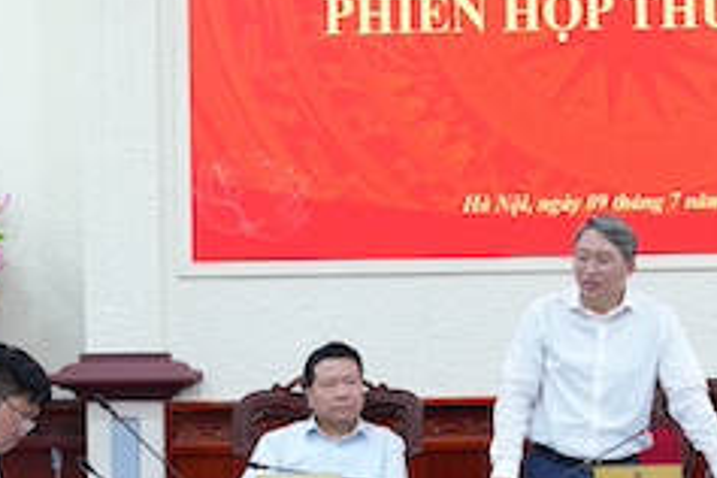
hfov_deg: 15.9
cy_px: 274
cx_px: 560
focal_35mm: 128
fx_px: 2549
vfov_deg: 10.7
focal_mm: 38
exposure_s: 1/160
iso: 2000
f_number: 4
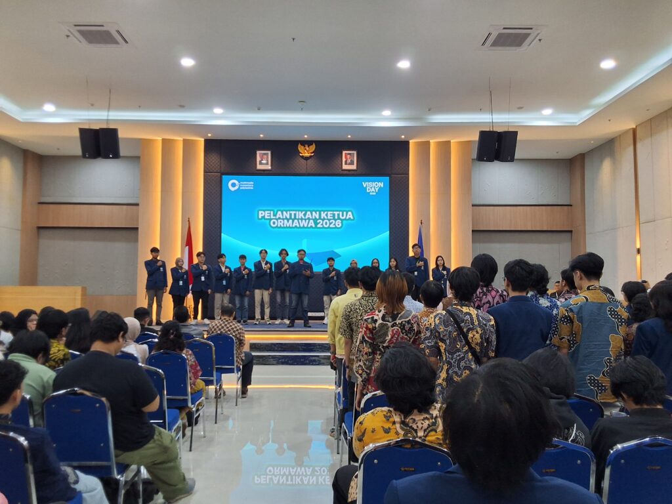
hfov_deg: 63.4
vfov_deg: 49.7
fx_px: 544
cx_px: 336
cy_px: 252
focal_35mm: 28
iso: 200
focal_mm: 2.91
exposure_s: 1/50
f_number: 1.9
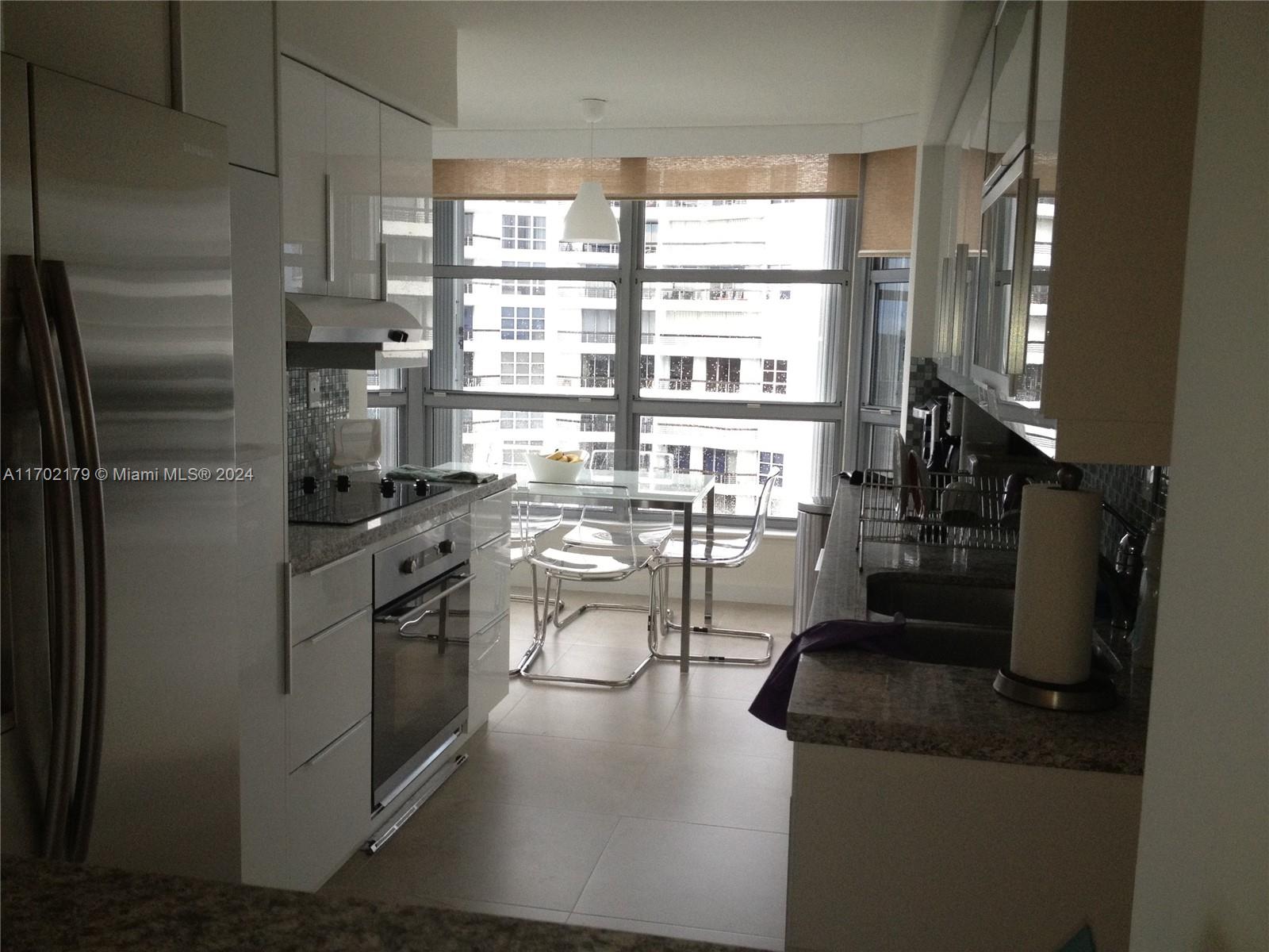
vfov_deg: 40.7
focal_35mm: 35
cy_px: 476
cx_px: 634
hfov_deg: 52.6
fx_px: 1283
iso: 160
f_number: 2.4
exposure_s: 1/120
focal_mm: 4.28
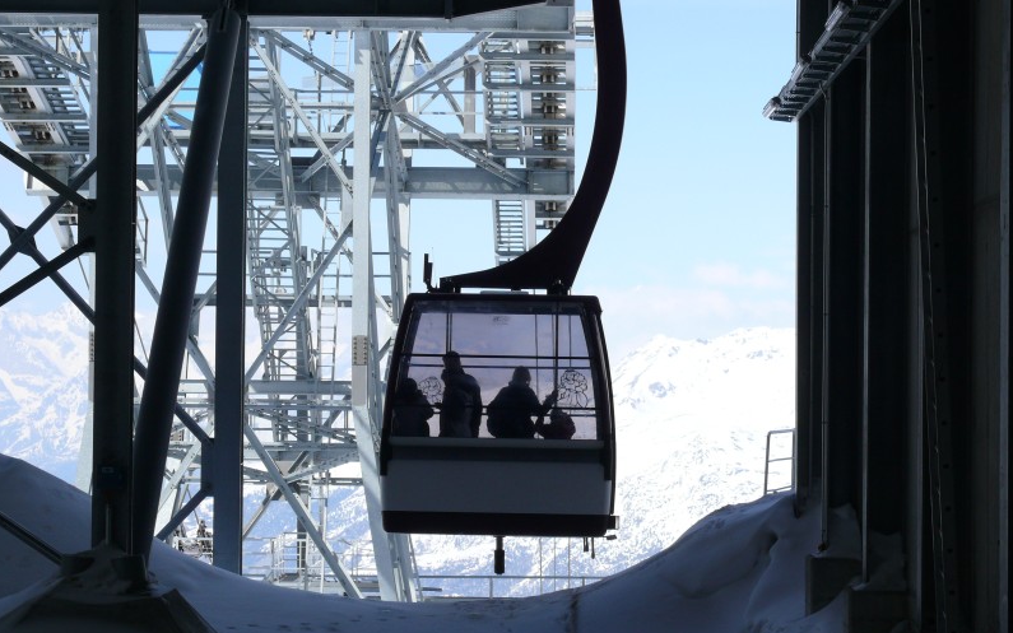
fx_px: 3092
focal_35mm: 112
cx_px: 505
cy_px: 290
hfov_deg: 18.6
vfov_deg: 11.7
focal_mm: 22.2
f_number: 6.3
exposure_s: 1/400
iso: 100
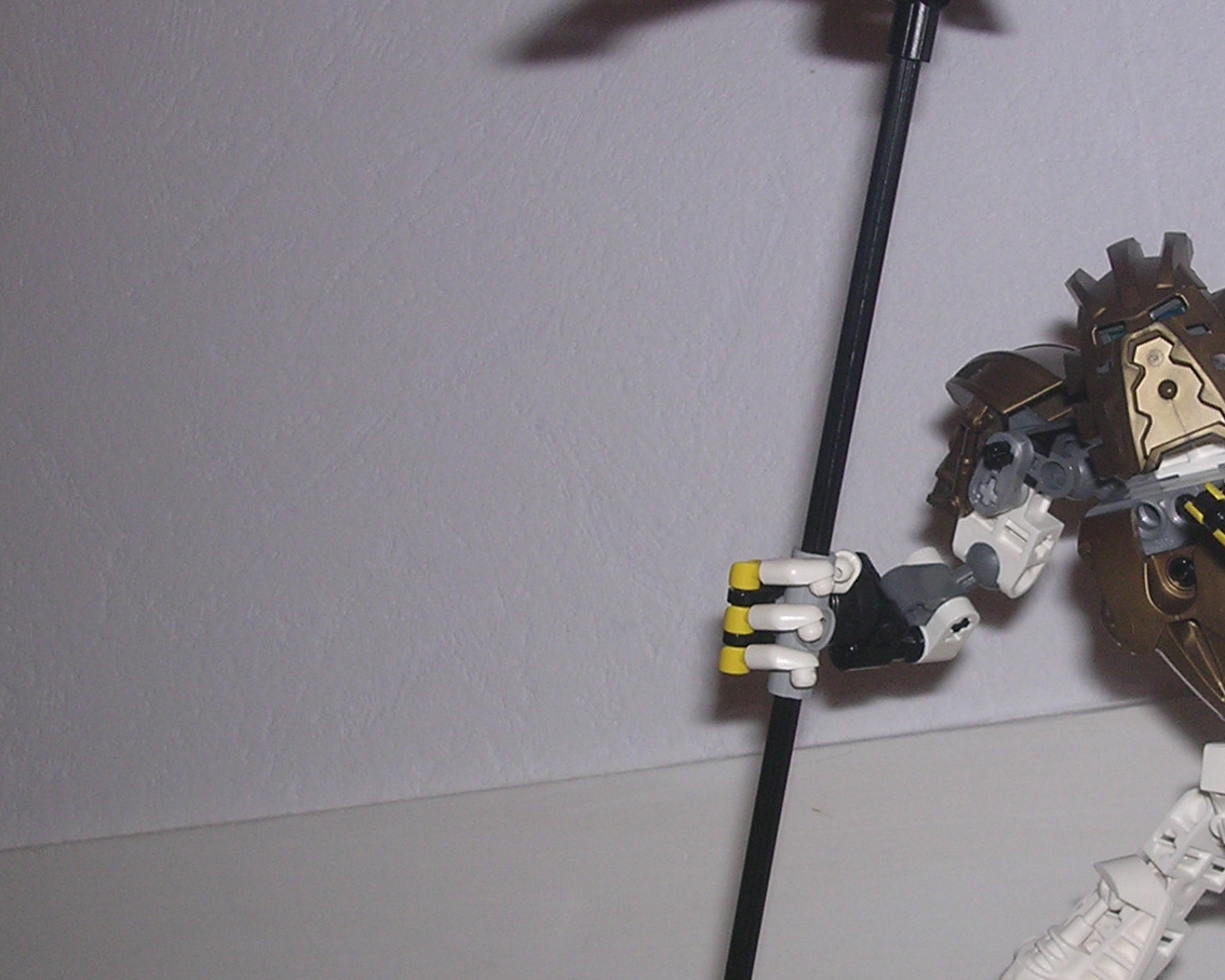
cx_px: 1017
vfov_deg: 22.8
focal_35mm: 67
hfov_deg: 27.6
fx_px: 2429
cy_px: 562
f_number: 2.8
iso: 100
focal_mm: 5.8
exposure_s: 1/60.1
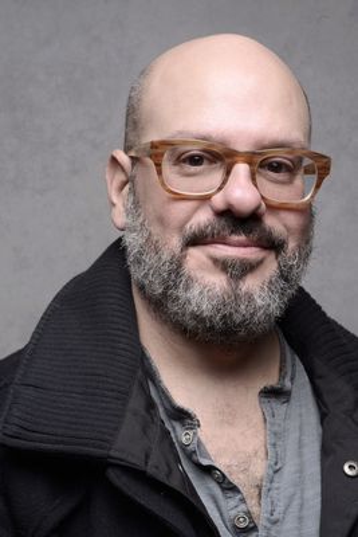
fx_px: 1267
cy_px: 268
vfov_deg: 23.9
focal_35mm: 85
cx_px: 179
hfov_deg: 16.1
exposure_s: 1/160
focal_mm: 85
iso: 100
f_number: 16
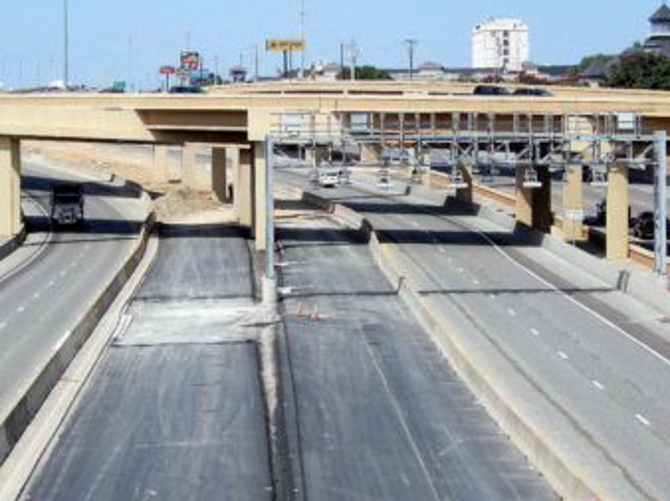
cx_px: 301
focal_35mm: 160
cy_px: 293
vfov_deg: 9.3
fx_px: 3095
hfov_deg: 12.4
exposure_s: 1/640
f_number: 5
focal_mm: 24.1
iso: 80
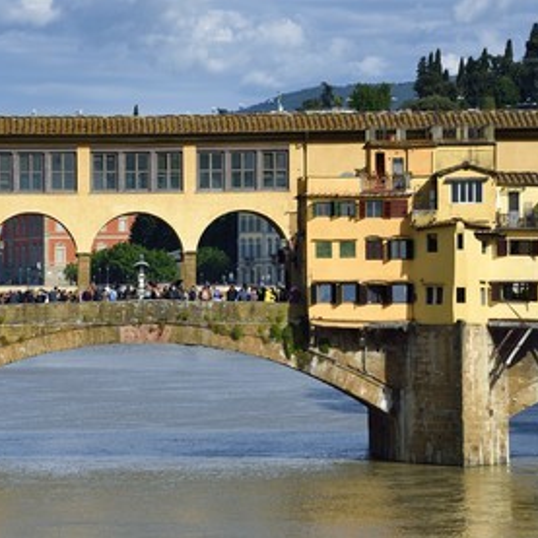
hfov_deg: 7.3
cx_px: 150
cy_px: 270
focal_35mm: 238
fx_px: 4185
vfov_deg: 7.4
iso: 200
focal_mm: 185
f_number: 11
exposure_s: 1/320
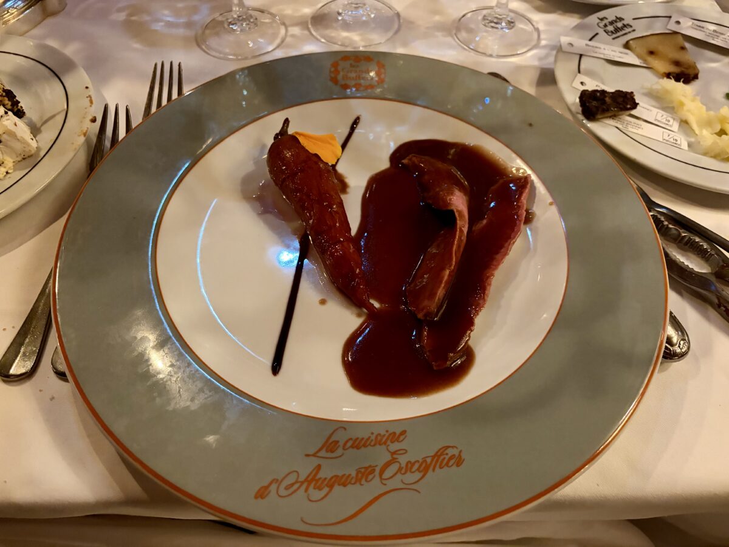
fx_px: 548
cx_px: 364
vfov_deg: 53.1
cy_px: 274
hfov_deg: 67.3
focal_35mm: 26
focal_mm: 5.96
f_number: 1.6
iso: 640
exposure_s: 1/25
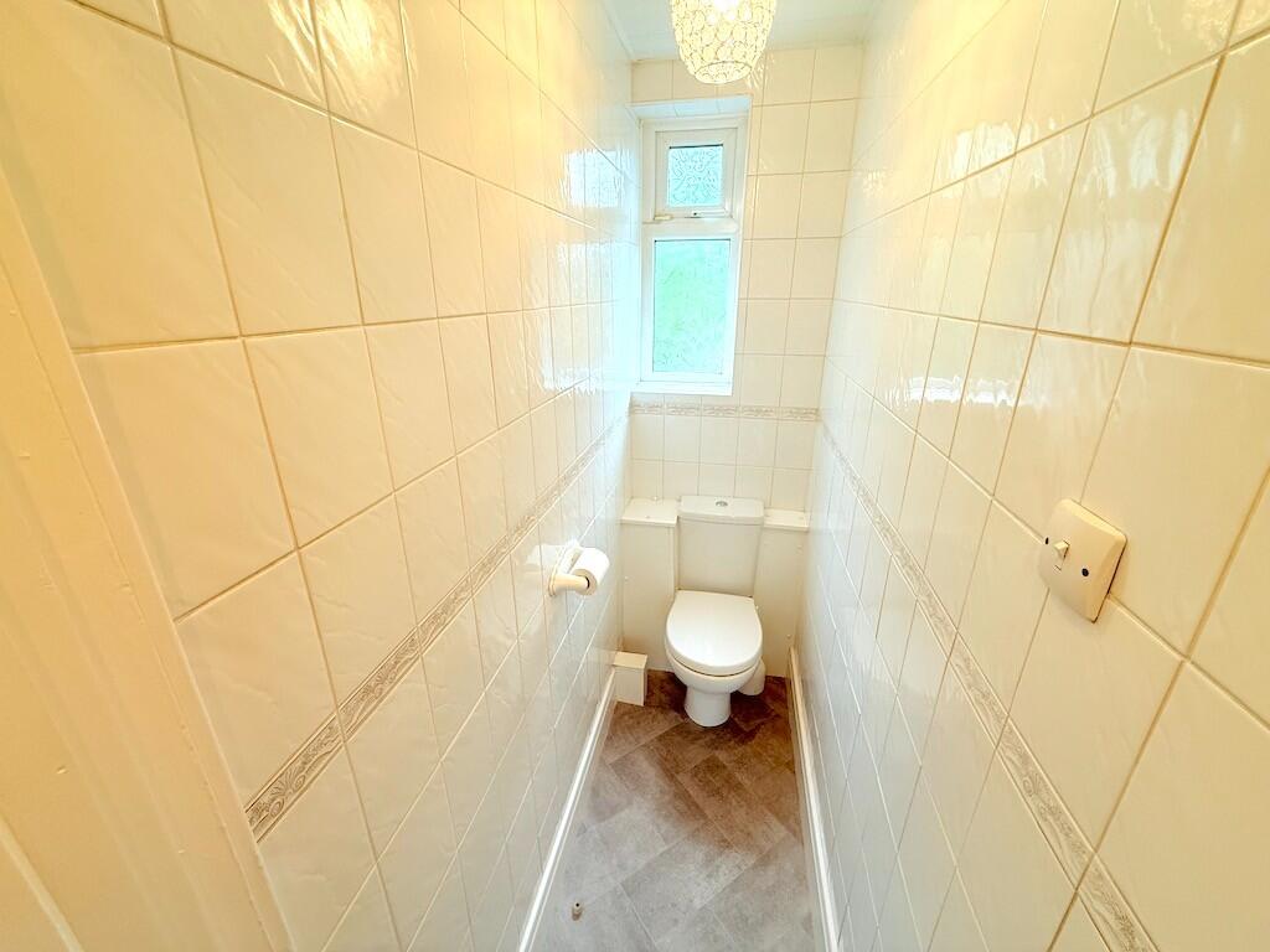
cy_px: 476
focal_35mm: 14
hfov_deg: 102.1
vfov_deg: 85.7
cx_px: 635
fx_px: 514
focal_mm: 2.22
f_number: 2.2
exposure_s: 1/100
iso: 125
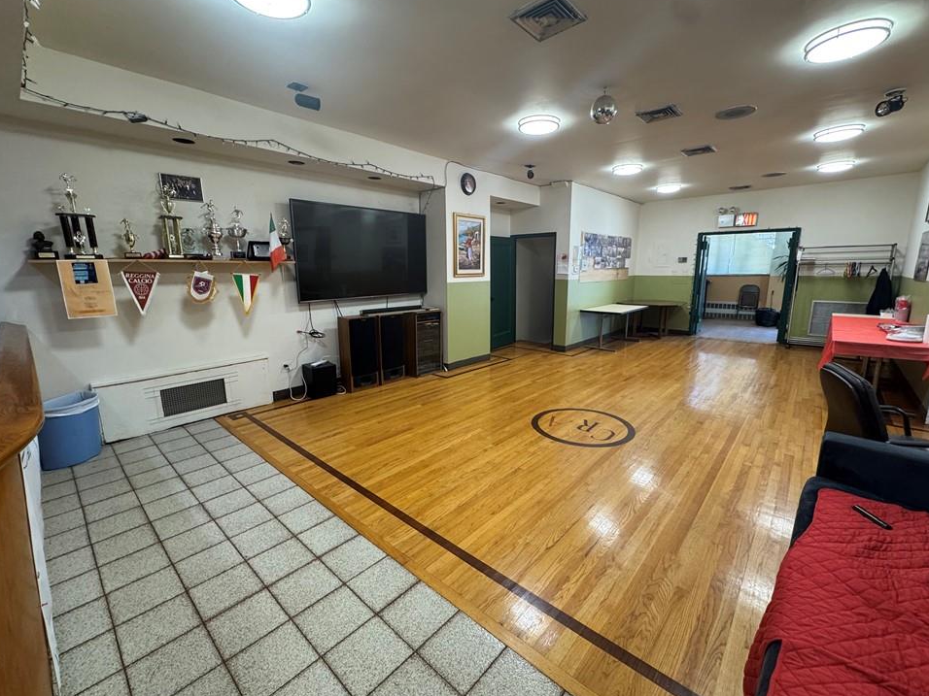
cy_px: 343
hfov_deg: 98.2
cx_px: 471
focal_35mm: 15
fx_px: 403
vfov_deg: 81.7
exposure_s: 1/60
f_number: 2.2
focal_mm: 2.22
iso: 250
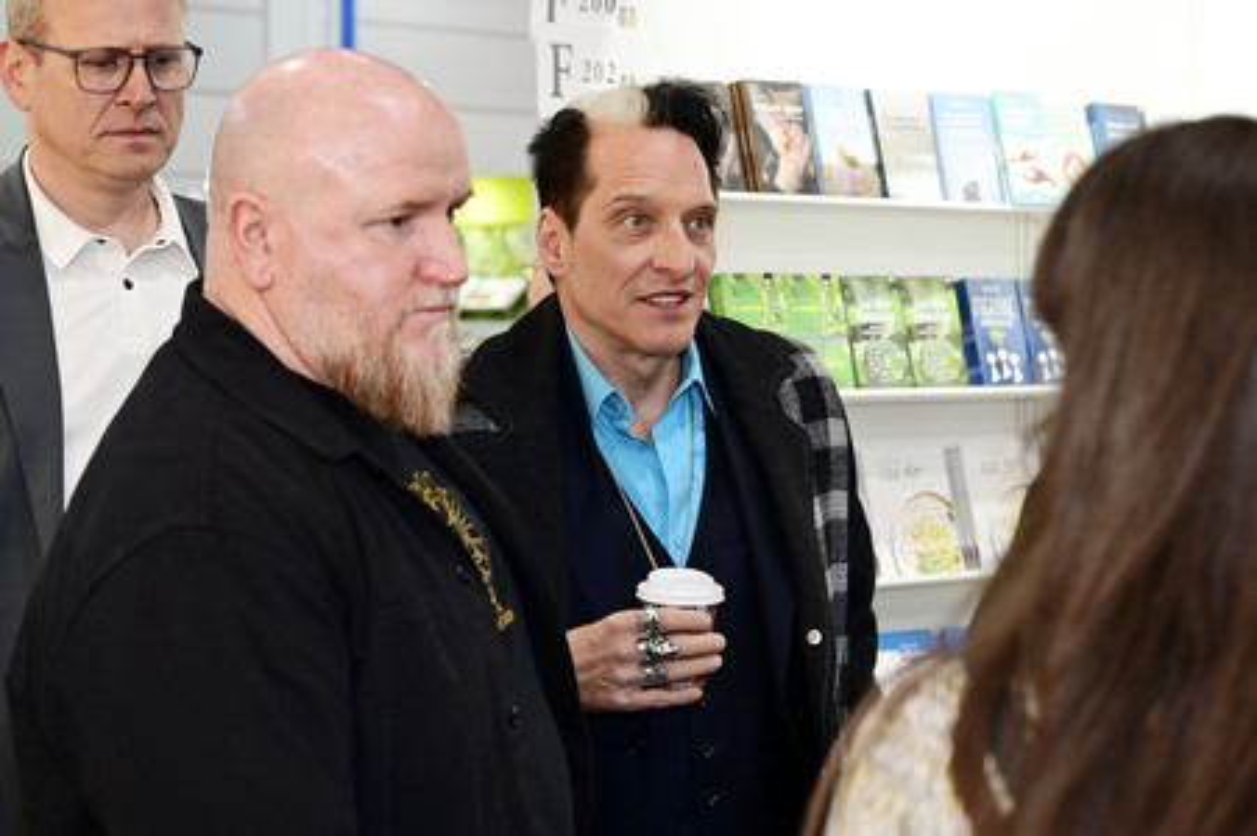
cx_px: 628
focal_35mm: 53
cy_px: 418
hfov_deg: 37.5
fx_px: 1849
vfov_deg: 25.5
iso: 1600
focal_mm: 53
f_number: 4.5
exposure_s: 1/200
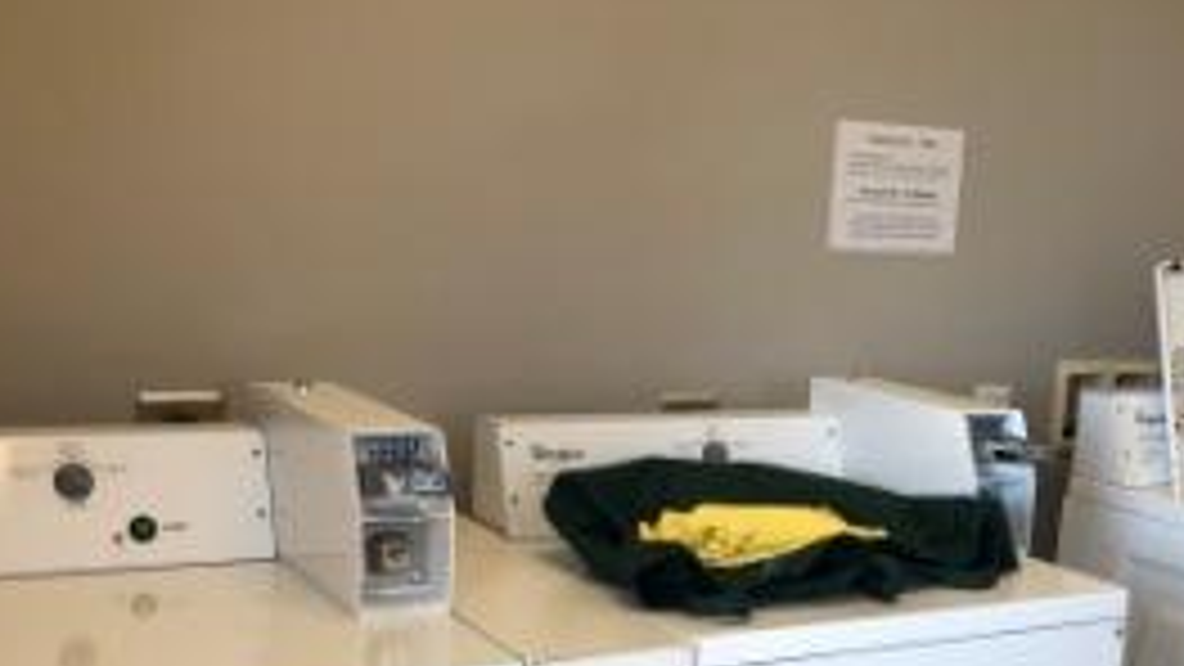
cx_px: 810
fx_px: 1633
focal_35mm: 52
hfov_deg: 39.3
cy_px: 522
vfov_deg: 22.8
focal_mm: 4
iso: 40
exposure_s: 1/120
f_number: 1.8
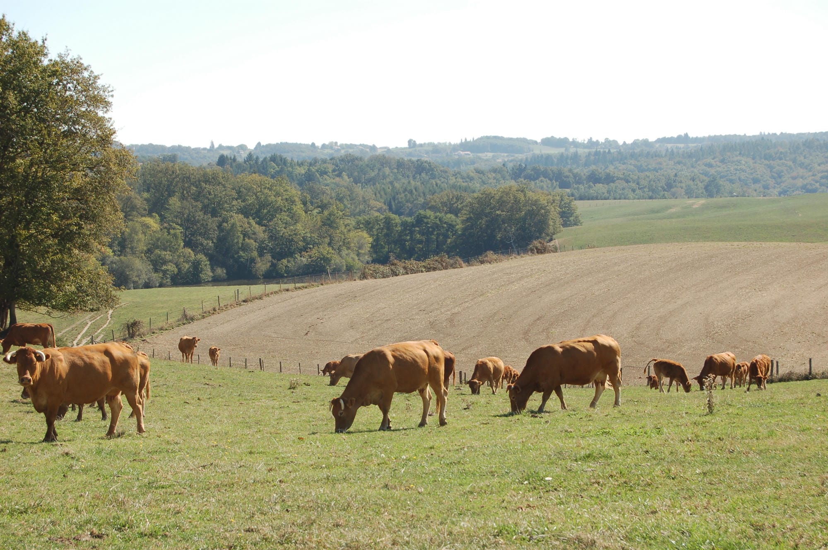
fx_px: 1896
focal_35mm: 82
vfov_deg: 16.5
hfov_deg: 24.6
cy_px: 275
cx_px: 414
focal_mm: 55
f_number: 7.1
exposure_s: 1/200
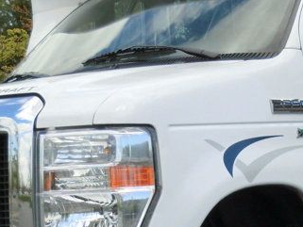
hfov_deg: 22.5
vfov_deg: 17.2
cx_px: 235
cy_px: 120
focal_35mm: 86
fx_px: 753
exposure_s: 1/1000
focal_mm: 4.9
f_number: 3.2
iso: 50
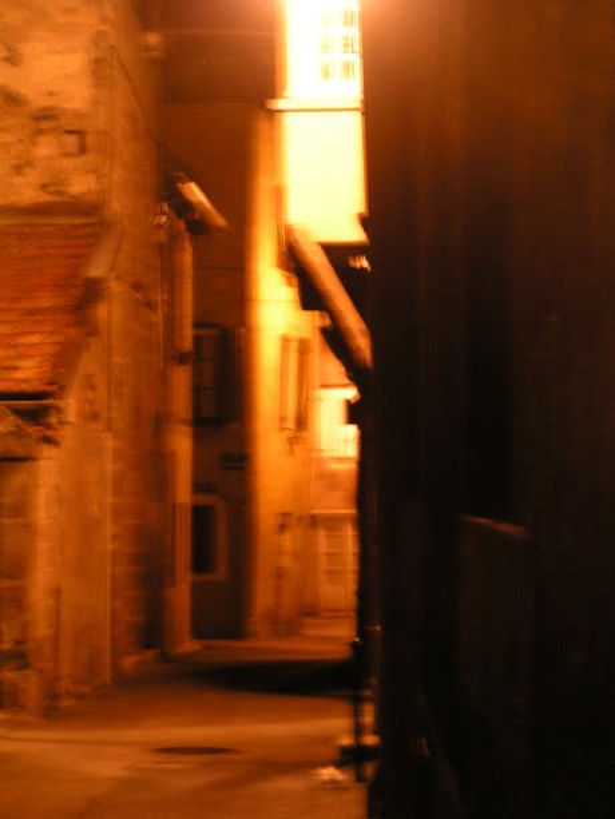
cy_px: 410
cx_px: 308
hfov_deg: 11.9
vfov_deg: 15.8
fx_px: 2960
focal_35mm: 125
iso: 200
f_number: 3.5
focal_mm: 19.1
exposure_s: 1/1.3
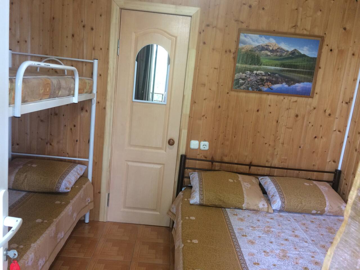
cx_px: 180
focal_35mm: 29
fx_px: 302
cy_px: 135
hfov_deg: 61.7
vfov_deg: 48.2
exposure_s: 1/33
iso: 160
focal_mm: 4.15
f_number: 2.2
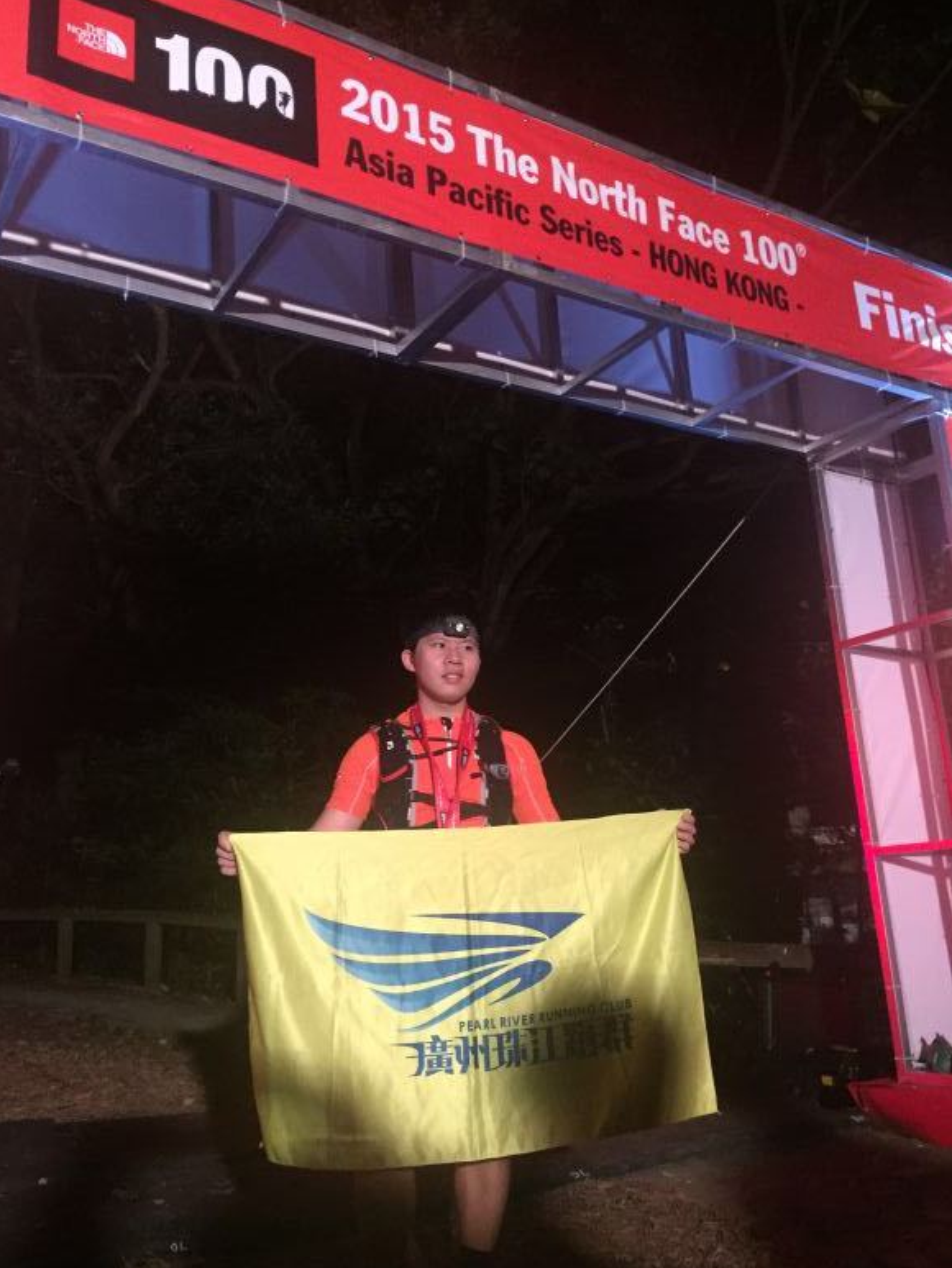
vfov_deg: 60.0
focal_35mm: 30
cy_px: 627
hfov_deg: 46.8
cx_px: 461
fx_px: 1100
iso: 320
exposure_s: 1/17
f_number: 2.2
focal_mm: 4.15
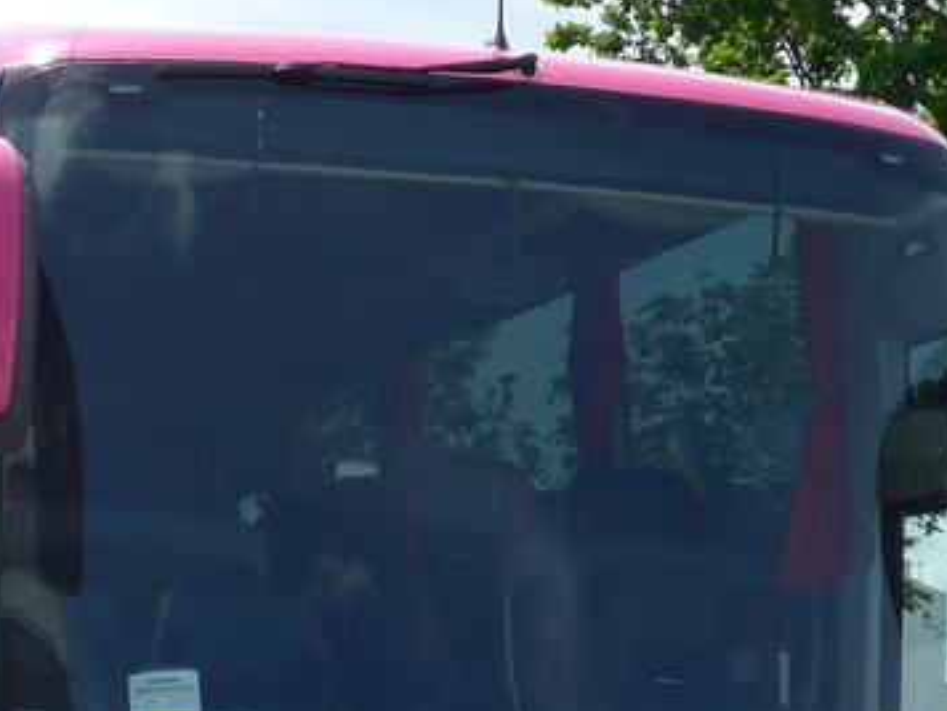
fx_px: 4240
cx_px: 513
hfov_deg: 12.7
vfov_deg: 9.5
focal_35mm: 155
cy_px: 666
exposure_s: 1/1300
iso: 80
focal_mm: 9.5
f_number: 3
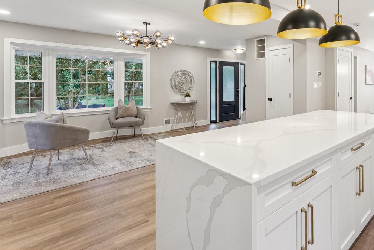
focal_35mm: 20
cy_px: 92
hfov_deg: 81.1
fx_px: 208
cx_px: 250
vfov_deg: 61.0
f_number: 9
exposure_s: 1/8
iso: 250
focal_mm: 14
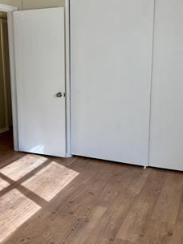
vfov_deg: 45.7
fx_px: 289
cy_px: 107
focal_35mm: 41
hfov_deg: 34.9
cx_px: 67
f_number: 1.6
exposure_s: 1/120
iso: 64
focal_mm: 5.96
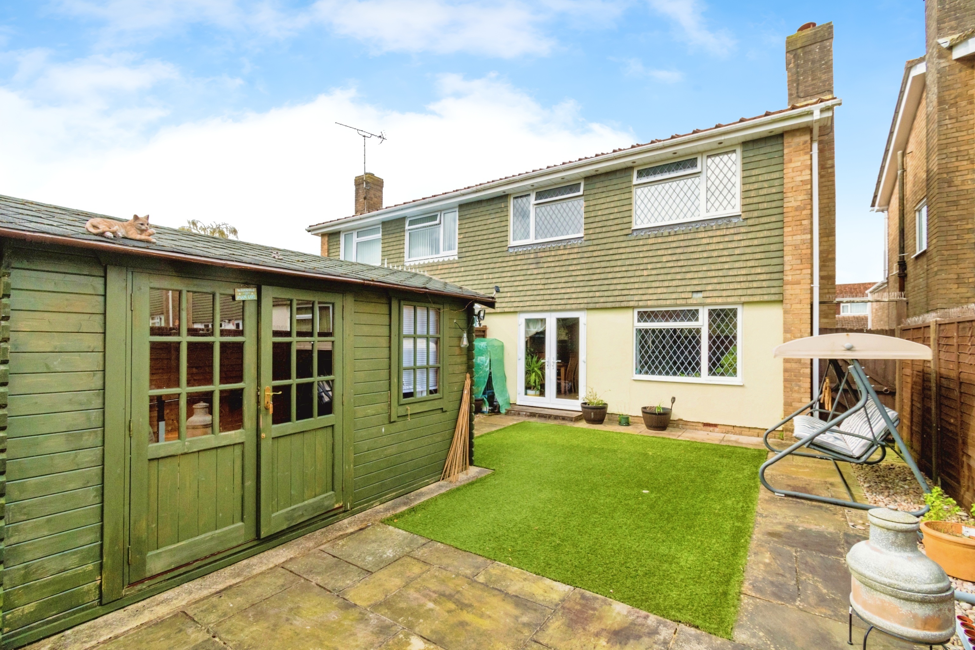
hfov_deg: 100.4
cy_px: 325
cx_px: 488
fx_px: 406
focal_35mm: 15
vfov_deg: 77.4
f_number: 8
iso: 400
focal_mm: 10
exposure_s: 1/1000
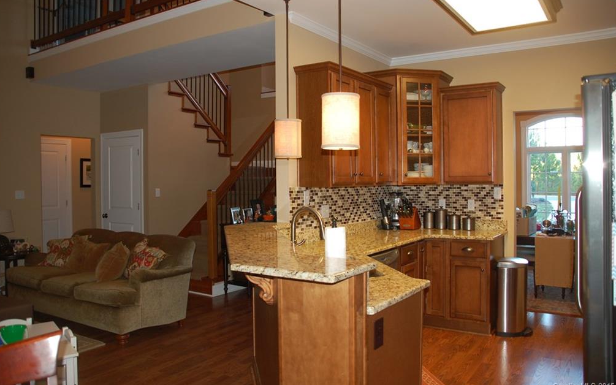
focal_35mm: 28
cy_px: 183
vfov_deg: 44.5
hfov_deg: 66.5
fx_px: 470
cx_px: 305
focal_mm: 18
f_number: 3.5
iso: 400
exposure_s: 1/60
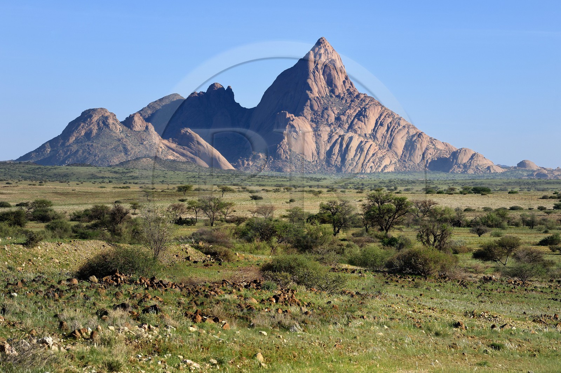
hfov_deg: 13.7
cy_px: 186
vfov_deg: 9.1
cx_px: 280
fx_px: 2336
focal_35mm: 150
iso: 200
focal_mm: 150
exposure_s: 1/640
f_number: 9
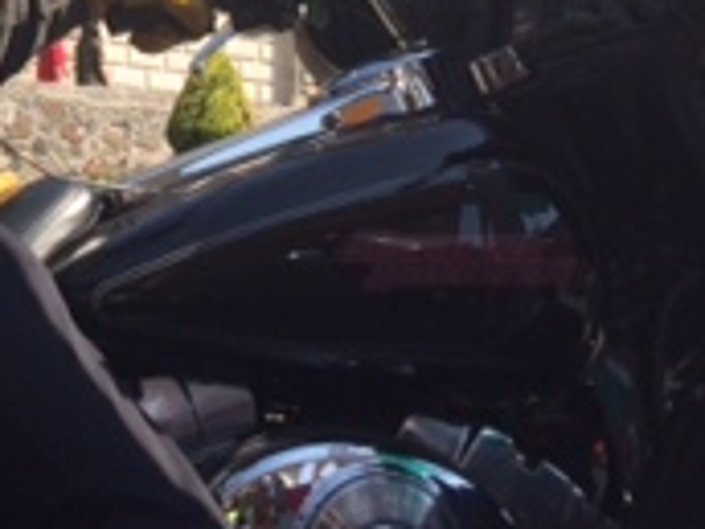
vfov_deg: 13.0
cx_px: -82
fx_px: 2200
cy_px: -250
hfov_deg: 17.6
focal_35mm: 108
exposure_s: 1/1172
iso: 32
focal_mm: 4.15
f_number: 2.2
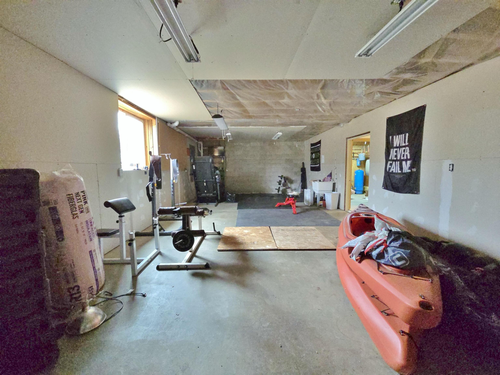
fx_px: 188
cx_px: 250
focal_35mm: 13
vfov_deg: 89.9
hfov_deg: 106.2
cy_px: 188
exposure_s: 1/60
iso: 800
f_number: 2.2
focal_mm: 2.2
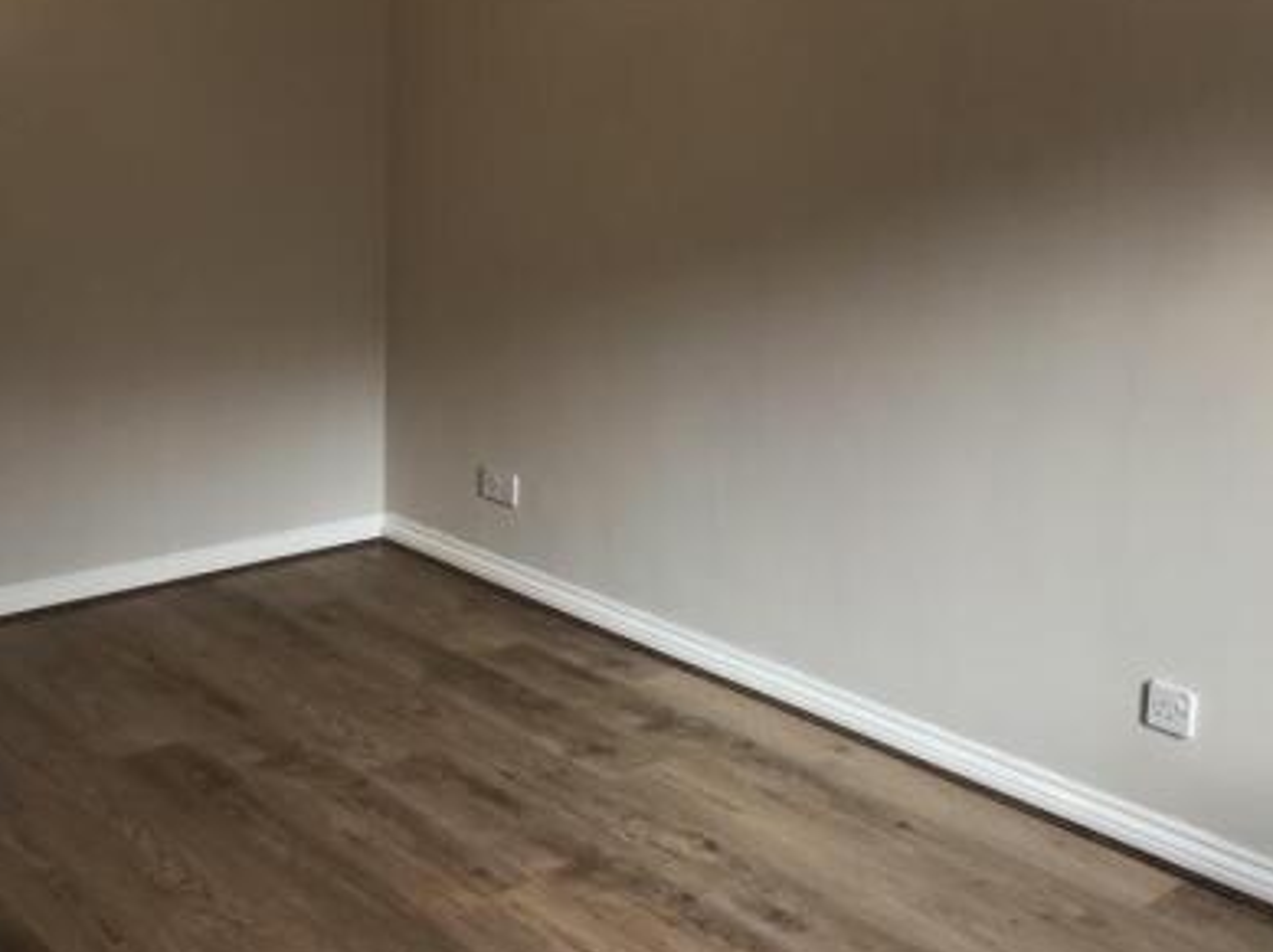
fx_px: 1543
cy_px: 273
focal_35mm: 42
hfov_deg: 44.7
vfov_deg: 33.8
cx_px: 532
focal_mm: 3.99
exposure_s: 1/50
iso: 25
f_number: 1.8
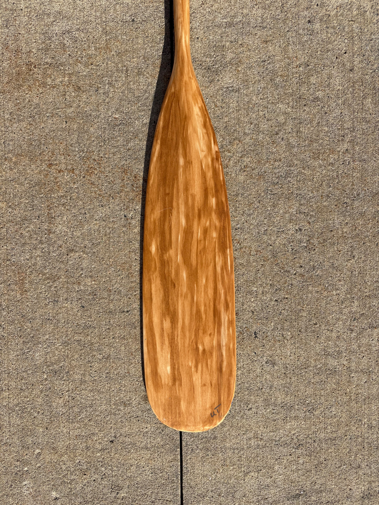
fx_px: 380
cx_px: 190
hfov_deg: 53.1
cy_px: 252
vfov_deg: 67.3
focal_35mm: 26
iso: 50
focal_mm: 5.96
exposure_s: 1/3279
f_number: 1.6
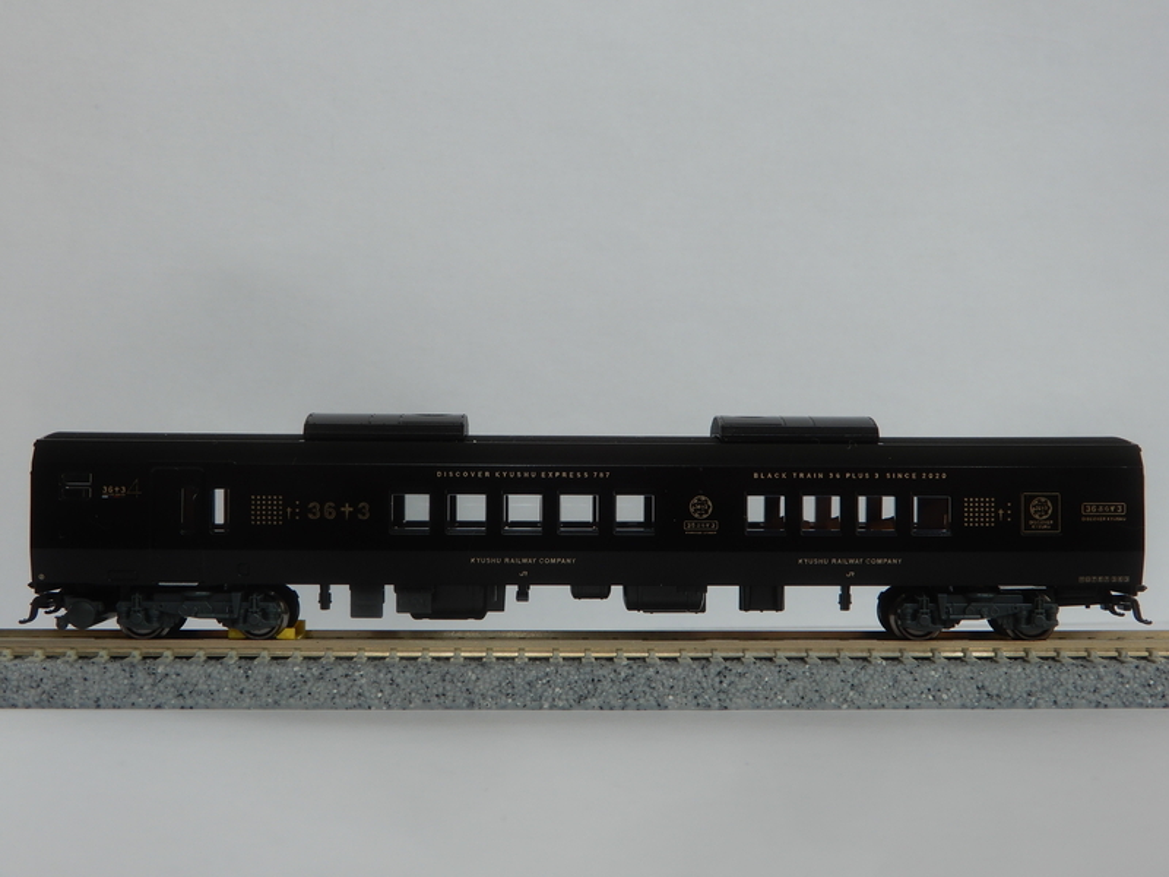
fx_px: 1520
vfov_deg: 32.2
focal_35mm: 45
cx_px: 584
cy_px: 438
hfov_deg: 42.1
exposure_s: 1/50
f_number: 4
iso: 80
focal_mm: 8
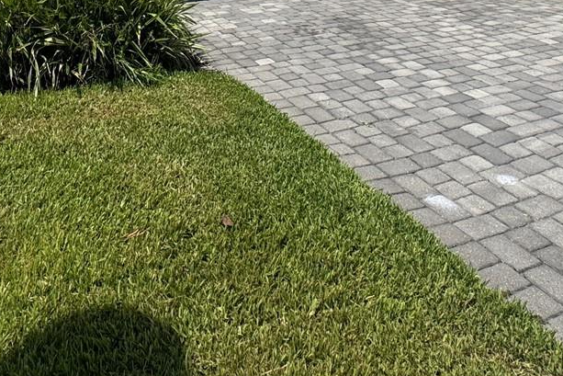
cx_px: 265
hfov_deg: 50.7
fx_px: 594
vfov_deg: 26.7
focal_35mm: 38
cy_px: -167
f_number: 2.2
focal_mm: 2.22
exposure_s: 1/2494
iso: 50
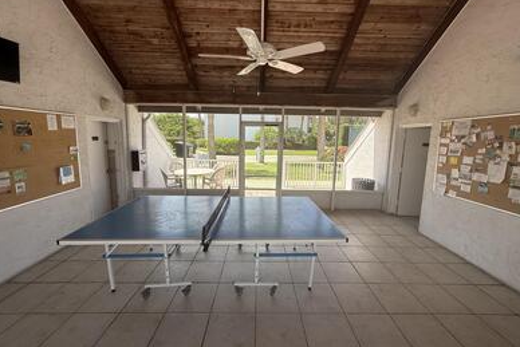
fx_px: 217
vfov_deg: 77.3
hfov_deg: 100.4
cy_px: 165
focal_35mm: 15
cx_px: 263
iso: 50
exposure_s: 1/344
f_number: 2.2
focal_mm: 2.22
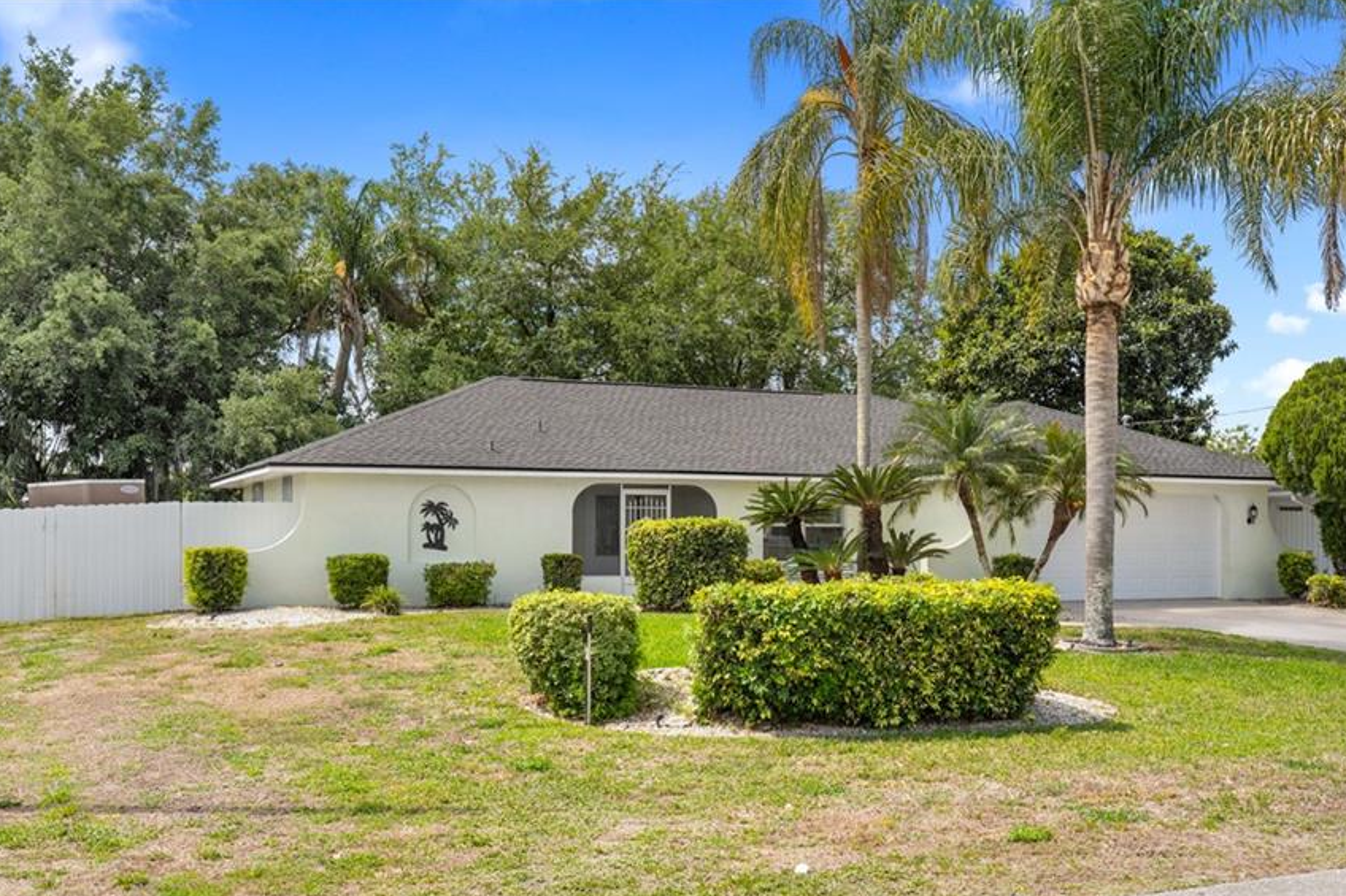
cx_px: 705
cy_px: 536
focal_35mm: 35
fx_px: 1308
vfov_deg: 37.7
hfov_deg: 54.4
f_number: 8
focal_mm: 29
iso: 50
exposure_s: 1/60
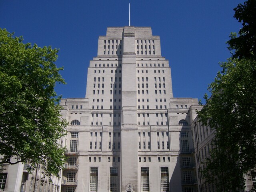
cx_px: 128
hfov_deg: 55.4
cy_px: 96
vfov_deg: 42.9
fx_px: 244
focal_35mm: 33
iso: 80
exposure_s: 1/1000
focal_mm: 5.5
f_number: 4
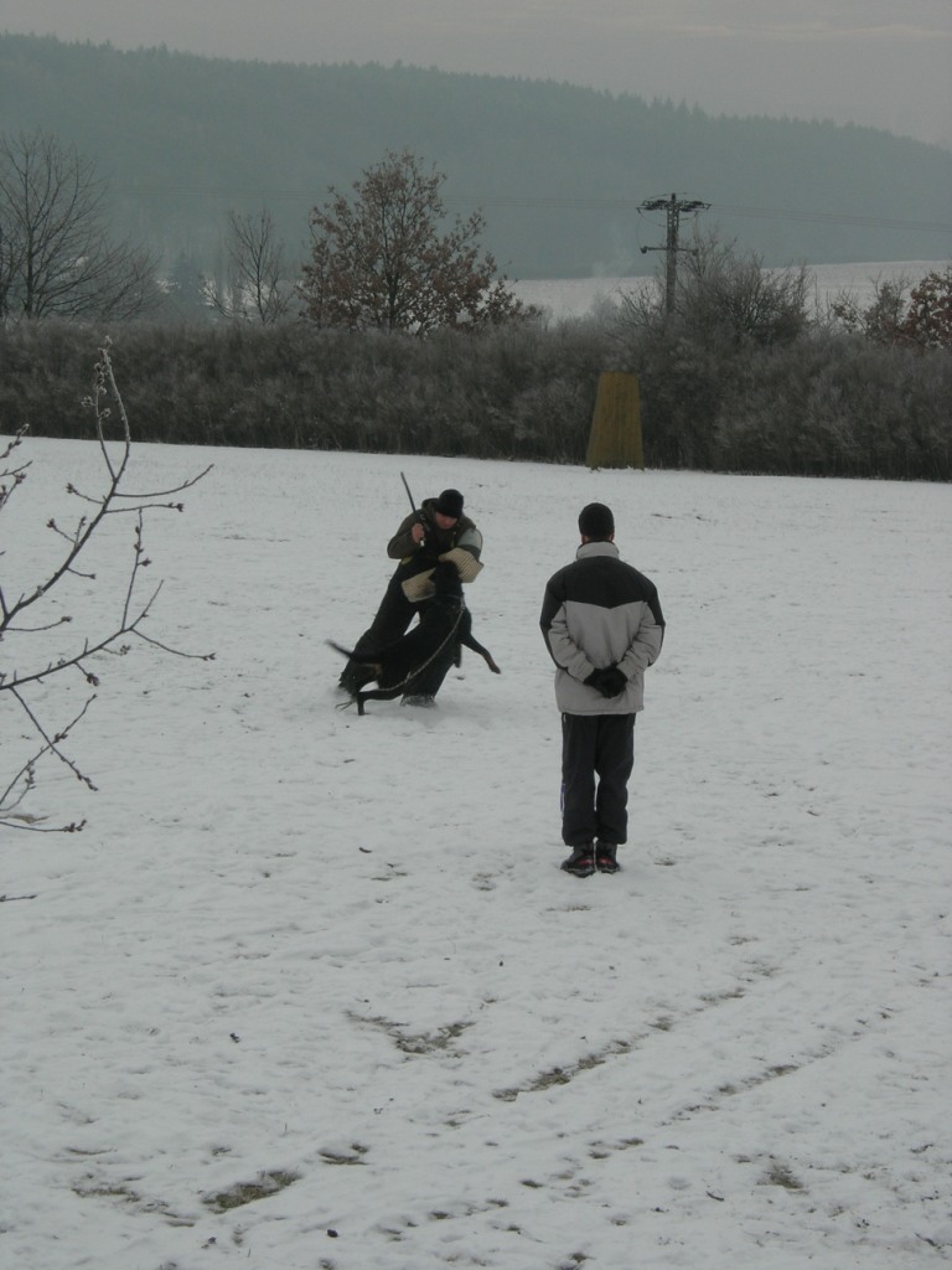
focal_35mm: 113
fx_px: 4144
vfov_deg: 17.4
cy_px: 635
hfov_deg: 13.1
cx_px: 476
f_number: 8.2
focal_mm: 23.4
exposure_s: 1/161
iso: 64
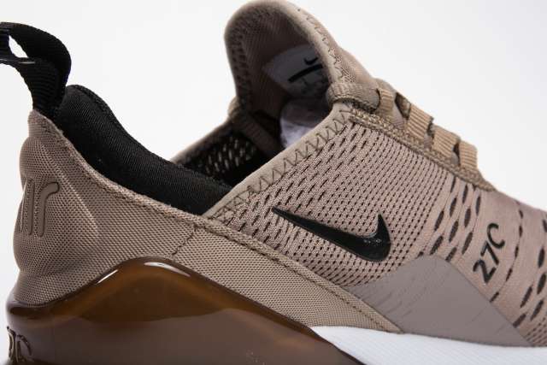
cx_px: 274
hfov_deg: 27.0
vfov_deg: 18.2
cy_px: 182
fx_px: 1140
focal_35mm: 75
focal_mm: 50
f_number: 14
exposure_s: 1/125
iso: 100
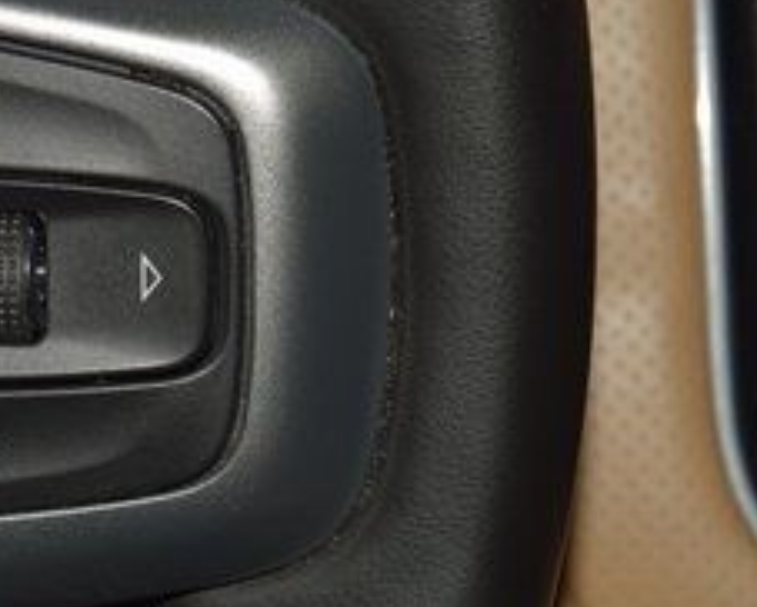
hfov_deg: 6.9
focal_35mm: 278
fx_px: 6234
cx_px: -200
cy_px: 235
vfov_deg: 5.6
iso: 100
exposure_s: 1/125
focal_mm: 70
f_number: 8
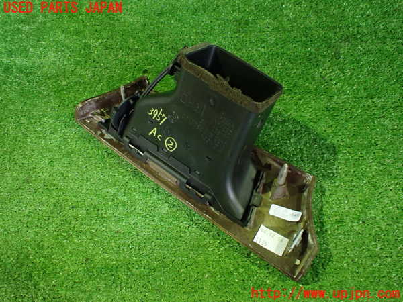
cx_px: 202
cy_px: 151
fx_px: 349
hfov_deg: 60.0
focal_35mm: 30
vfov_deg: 46.8
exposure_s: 1/30
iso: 800
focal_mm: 5.4
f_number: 2.3
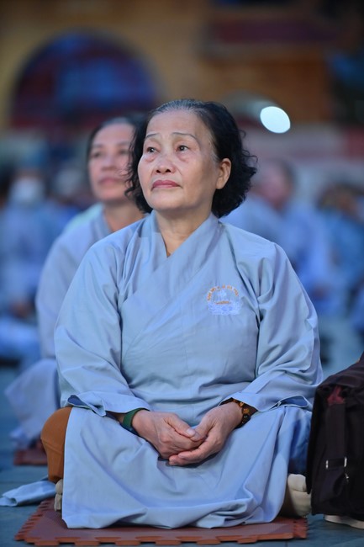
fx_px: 2655
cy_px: 274
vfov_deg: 11.7
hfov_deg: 7.8
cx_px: 182
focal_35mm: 175
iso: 1250
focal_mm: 175
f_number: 2.8
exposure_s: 1/160
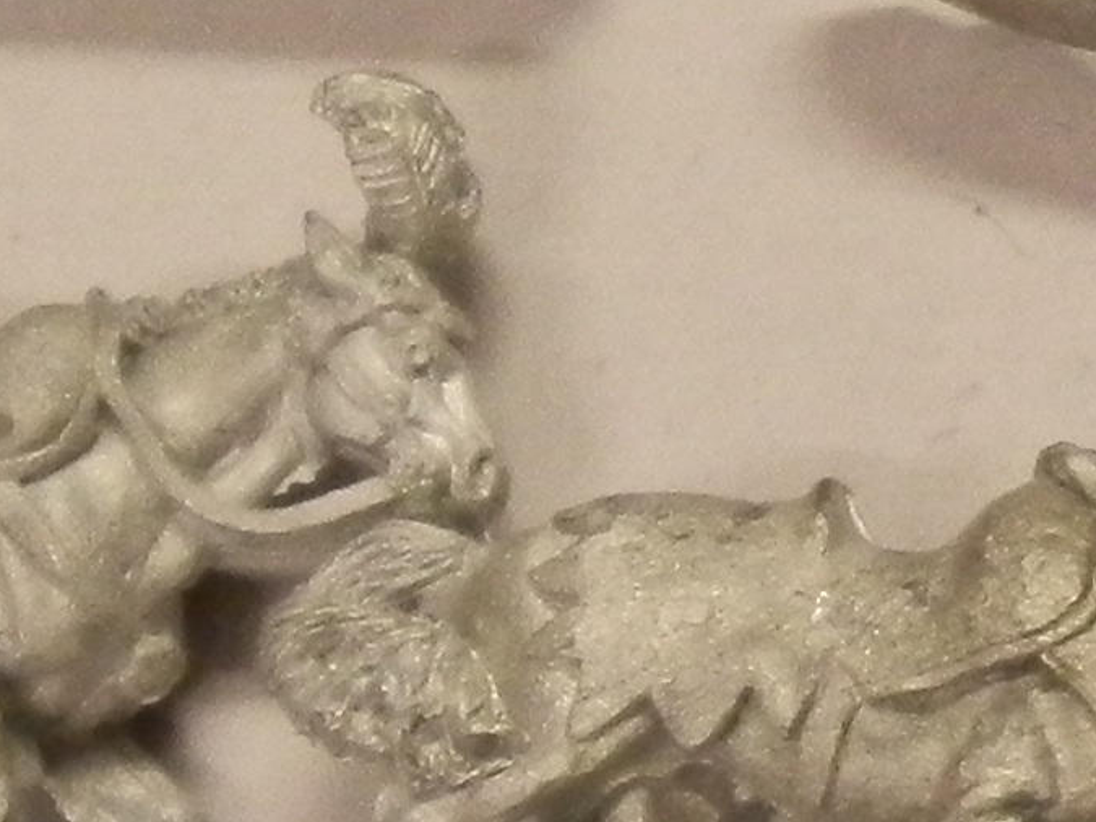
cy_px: 58
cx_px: 2736
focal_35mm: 178
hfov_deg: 9.7
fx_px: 5635
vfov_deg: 8.3
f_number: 3.1
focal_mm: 5
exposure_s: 1/25
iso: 200
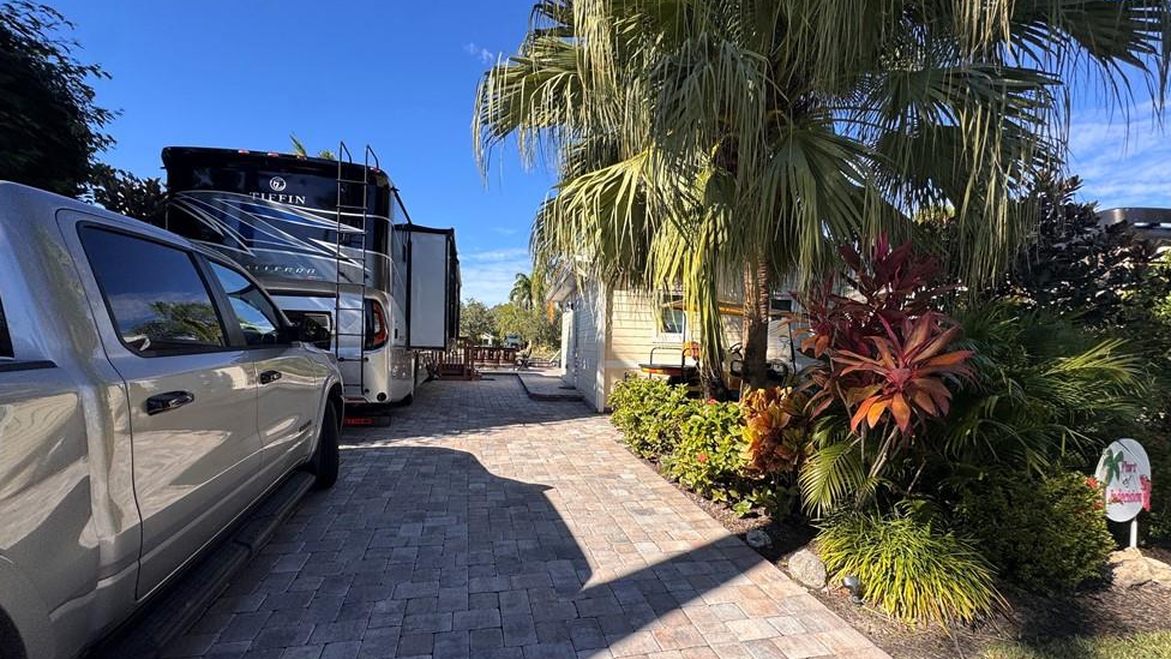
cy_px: 359
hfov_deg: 99.4
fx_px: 497
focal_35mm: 16
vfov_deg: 67.0
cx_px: 586
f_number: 2.2
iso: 40
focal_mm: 2.22
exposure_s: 1/1094
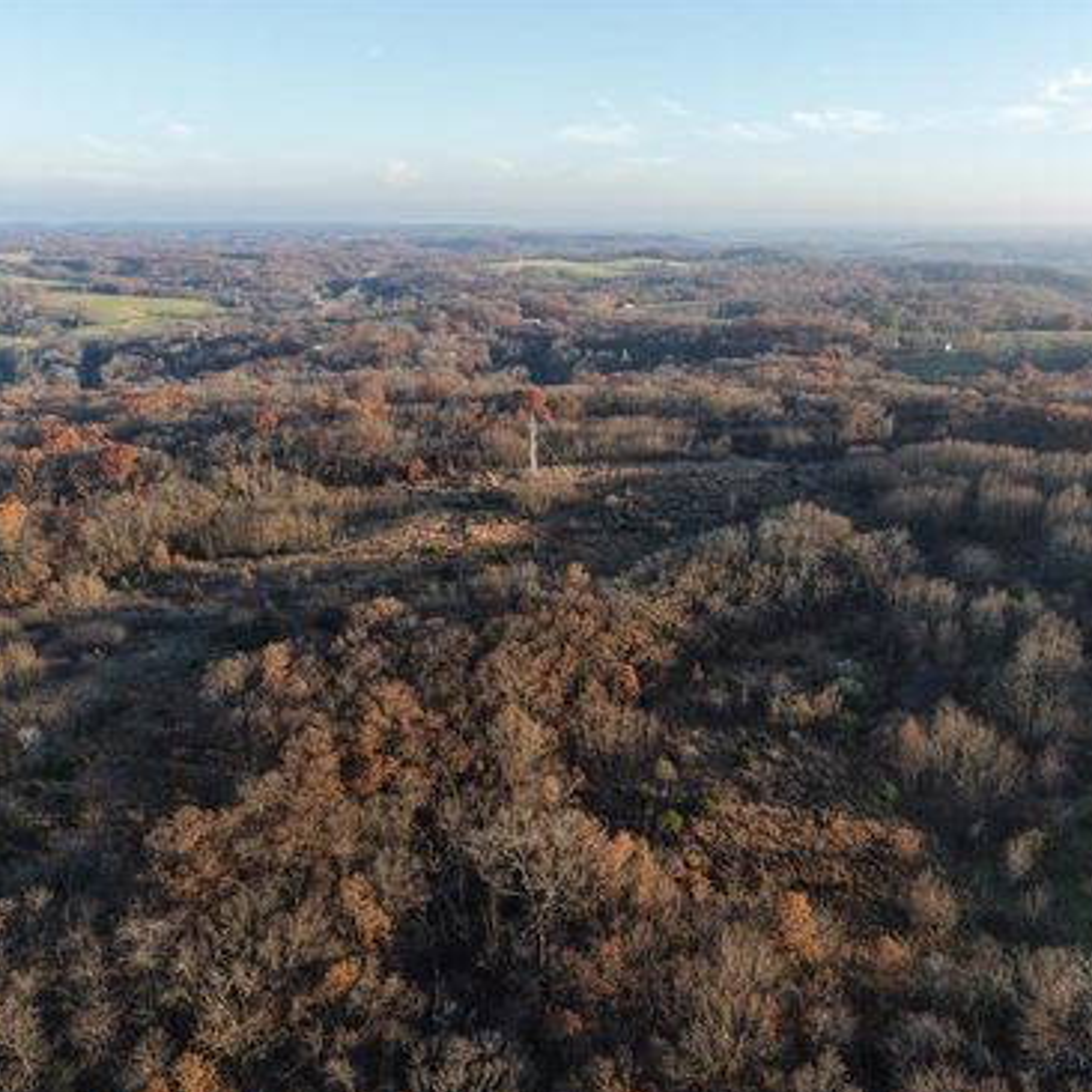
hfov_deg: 55.5
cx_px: 597
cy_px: 550
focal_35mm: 29
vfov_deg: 55.6
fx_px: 1035
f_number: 1.8
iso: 230
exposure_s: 1/1250
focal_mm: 8.67
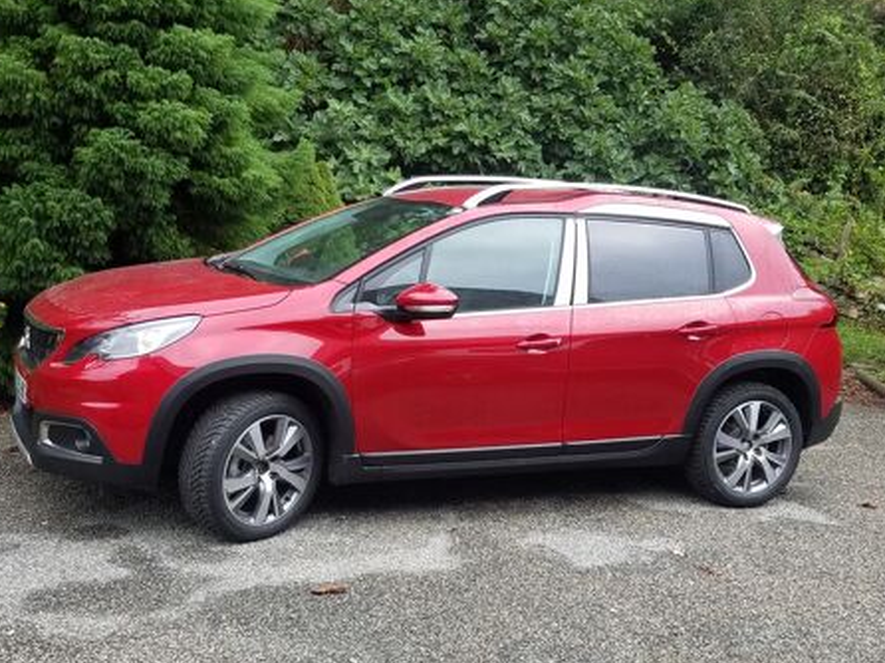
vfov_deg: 49.7
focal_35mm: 28
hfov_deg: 63.5
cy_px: 330
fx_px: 715
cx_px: 446
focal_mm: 4.2
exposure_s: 1/126
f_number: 1.7
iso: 50
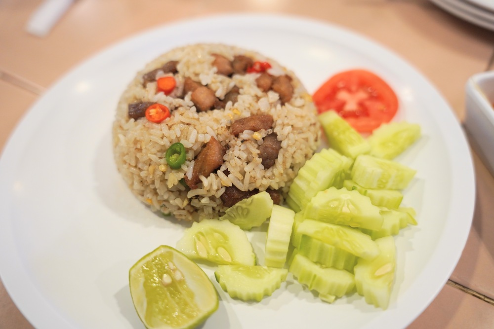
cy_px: 164
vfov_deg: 39.2
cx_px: 247
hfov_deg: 56.2
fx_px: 462
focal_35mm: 34
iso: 1600
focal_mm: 33.7
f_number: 3.2
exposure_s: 1/160
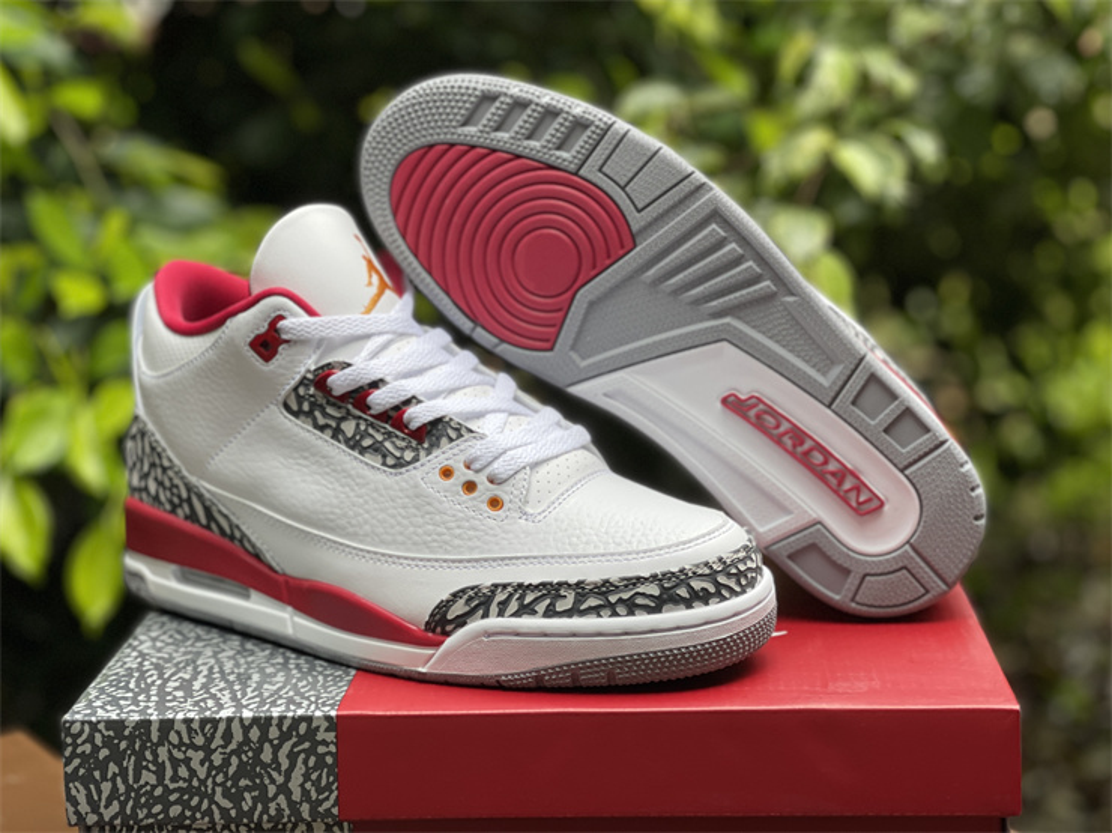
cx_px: 556
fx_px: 2055
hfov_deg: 30.3
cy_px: 416
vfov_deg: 22.9
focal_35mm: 64
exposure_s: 1/121
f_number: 2.2
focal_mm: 7.5
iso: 100
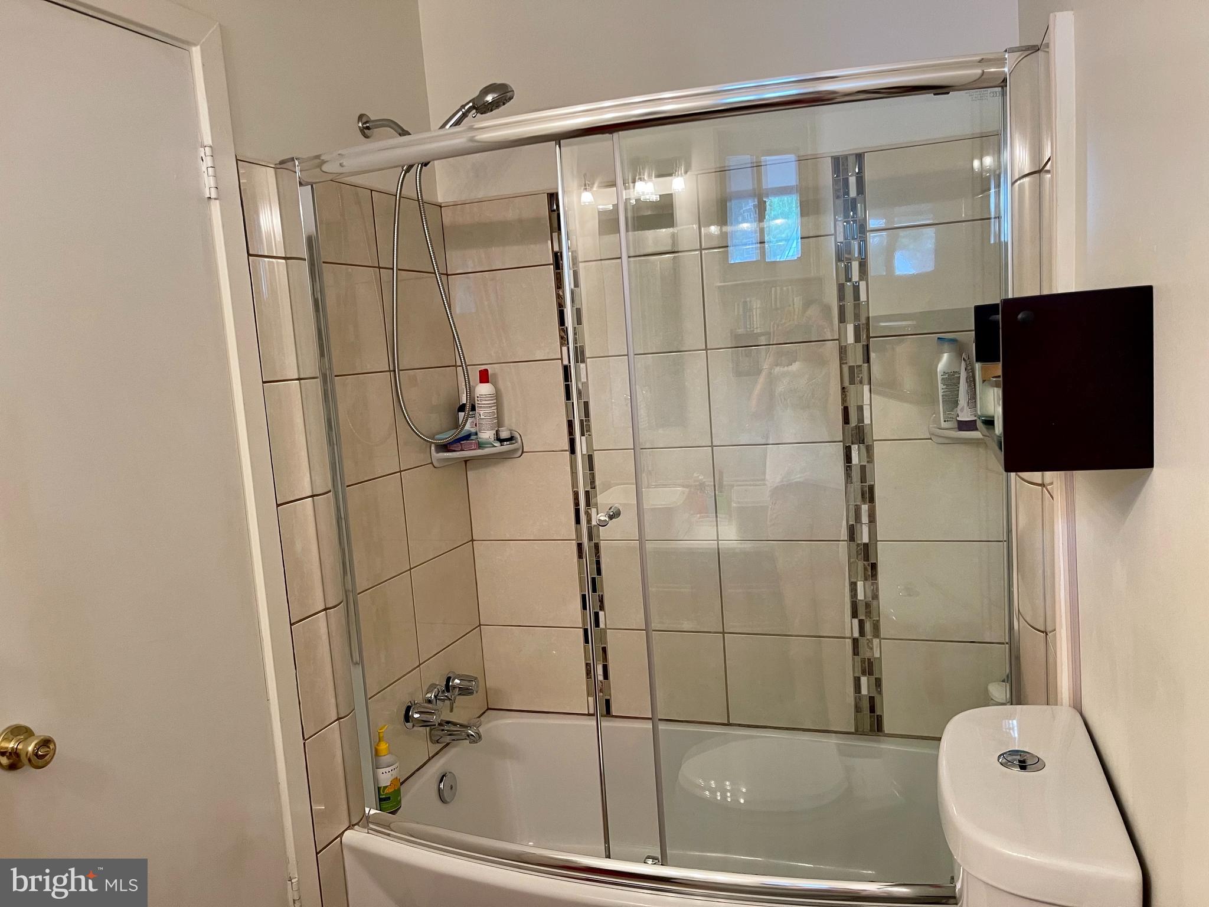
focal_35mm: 26
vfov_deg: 53.1
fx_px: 908
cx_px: 604
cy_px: 454
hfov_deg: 67.3
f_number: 1.6
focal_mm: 5.1
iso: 160
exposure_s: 1/60
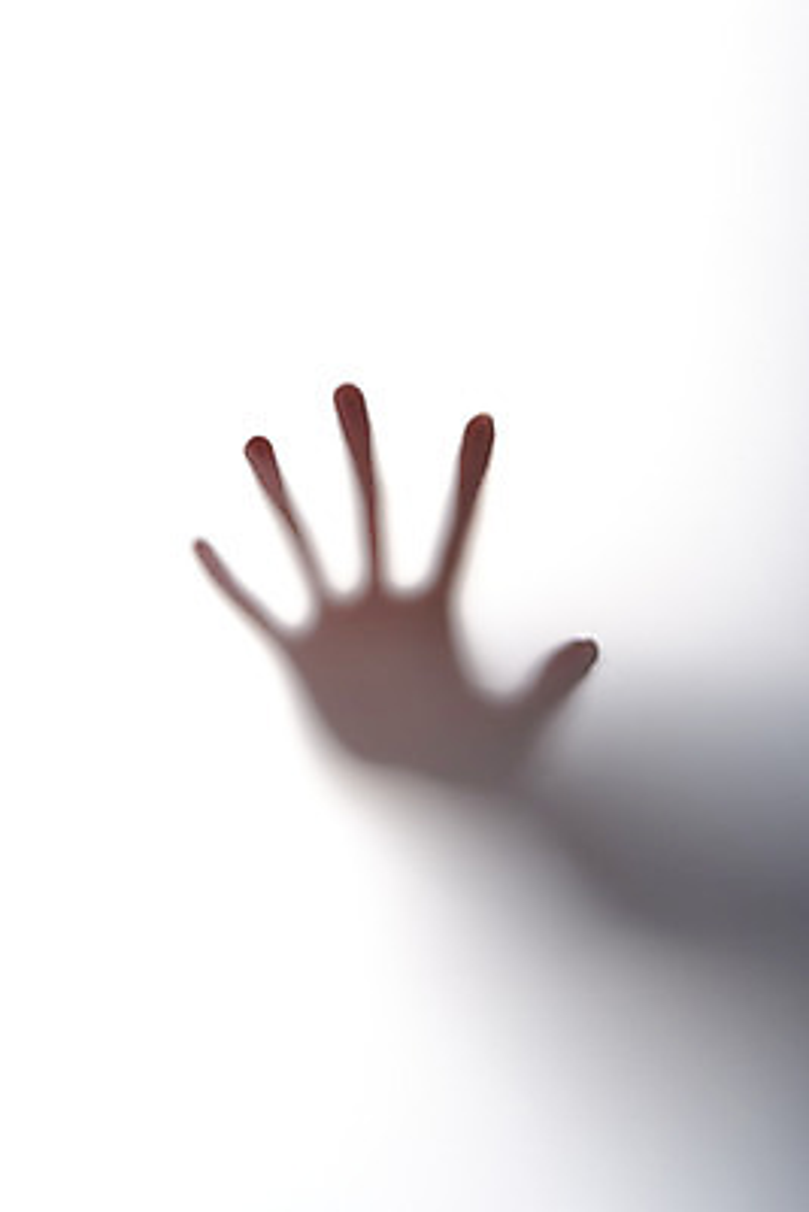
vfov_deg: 19.4
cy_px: 606
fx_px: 3536
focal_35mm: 105
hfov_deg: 13.1
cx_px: 404
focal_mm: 105
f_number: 20
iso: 100
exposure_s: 1/125
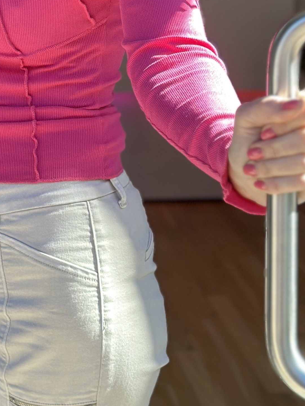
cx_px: -5
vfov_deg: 14.6
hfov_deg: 11.0
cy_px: -8
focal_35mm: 133
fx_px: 1563
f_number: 1.78
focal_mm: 6.86
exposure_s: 1/503
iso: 80
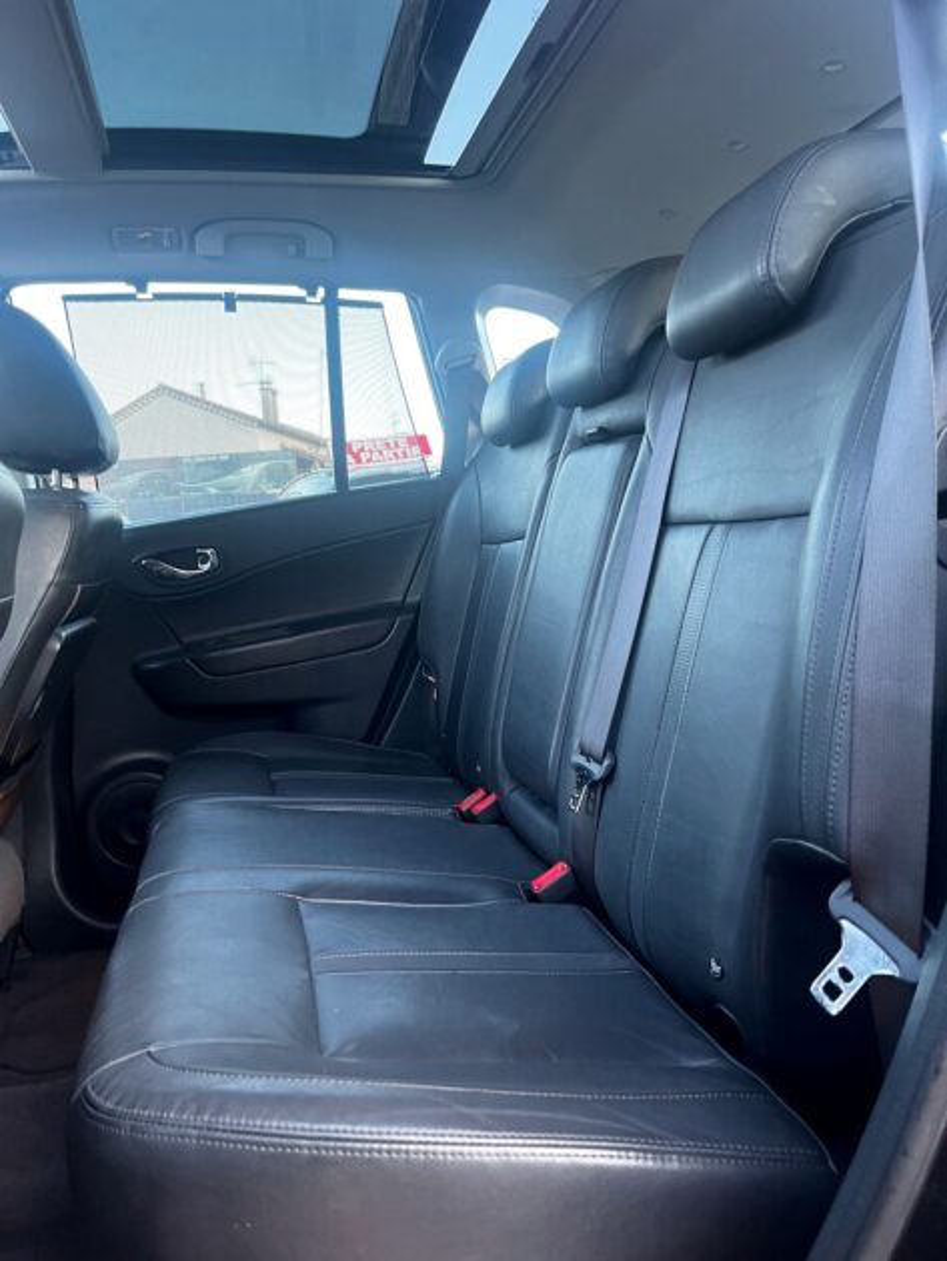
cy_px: 630
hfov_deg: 53.1
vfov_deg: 67.3
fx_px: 948
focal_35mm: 26
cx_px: 474
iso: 125
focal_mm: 5.1
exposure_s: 1/65
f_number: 1.6
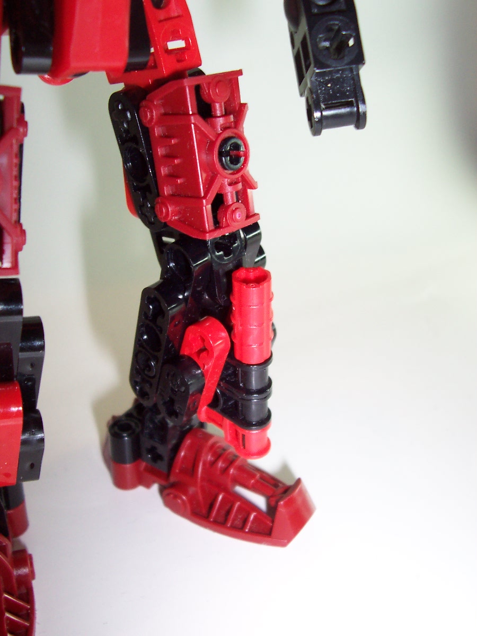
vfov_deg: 50.1
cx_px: 238
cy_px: 318
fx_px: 680
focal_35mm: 37
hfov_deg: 38.7
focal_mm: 5.6
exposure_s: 1/60
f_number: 2.8
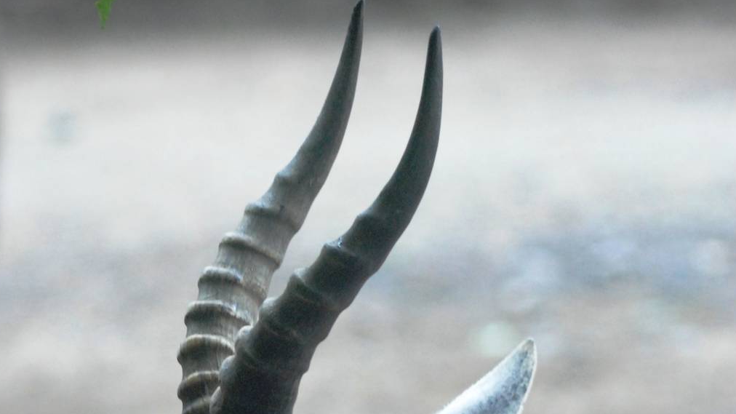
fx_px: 6553
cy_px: 521
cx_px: 355
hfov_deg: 6.4
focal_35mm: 336
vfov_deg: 3.6
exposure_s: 1/160
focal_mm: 135
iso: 1600
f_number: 4.2
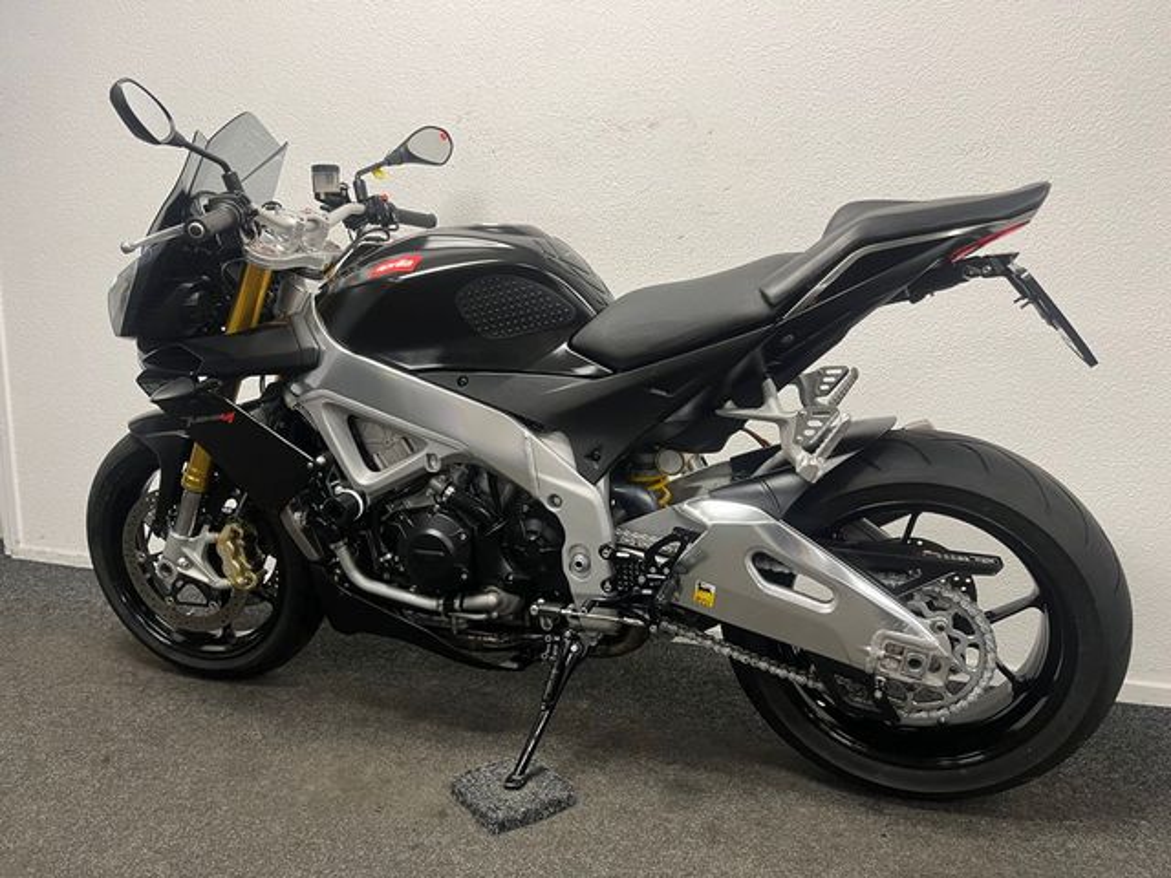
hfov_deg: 67.3
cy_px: 439
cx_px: 586
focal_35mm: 26
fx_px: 880
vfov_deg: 53.1
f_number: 1.6
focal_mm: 5.1
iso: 100
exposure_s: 1/50
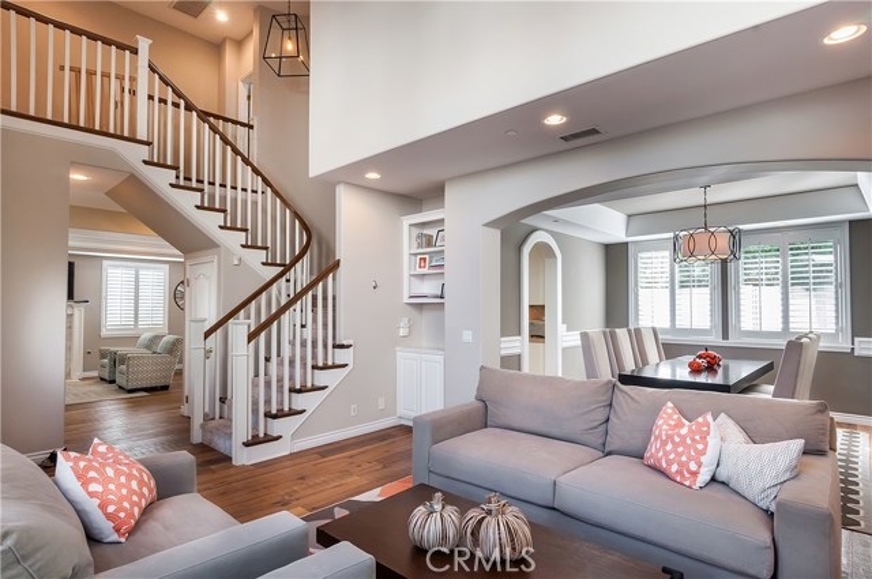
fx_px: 435
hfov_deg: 90.1
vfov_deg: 67.2
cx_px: 436
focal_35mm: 18
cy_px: 290
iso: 200
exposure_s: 1/10
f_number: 14
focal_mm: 12
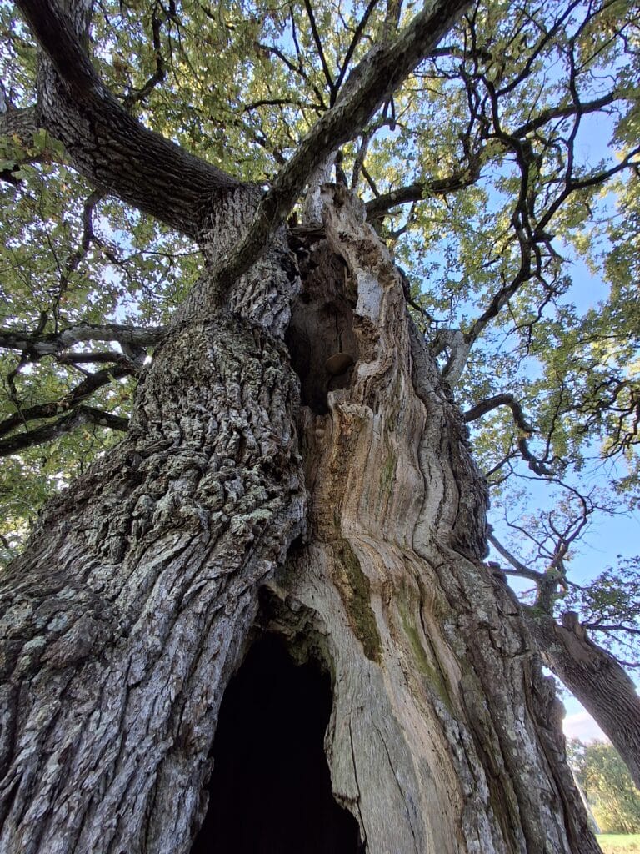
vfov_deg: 94.5
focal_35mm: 16
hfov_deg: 78.1
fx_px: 394
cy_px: 427
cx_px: 320
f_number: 2.2
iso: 40
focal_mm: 1.64
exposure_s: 1/100
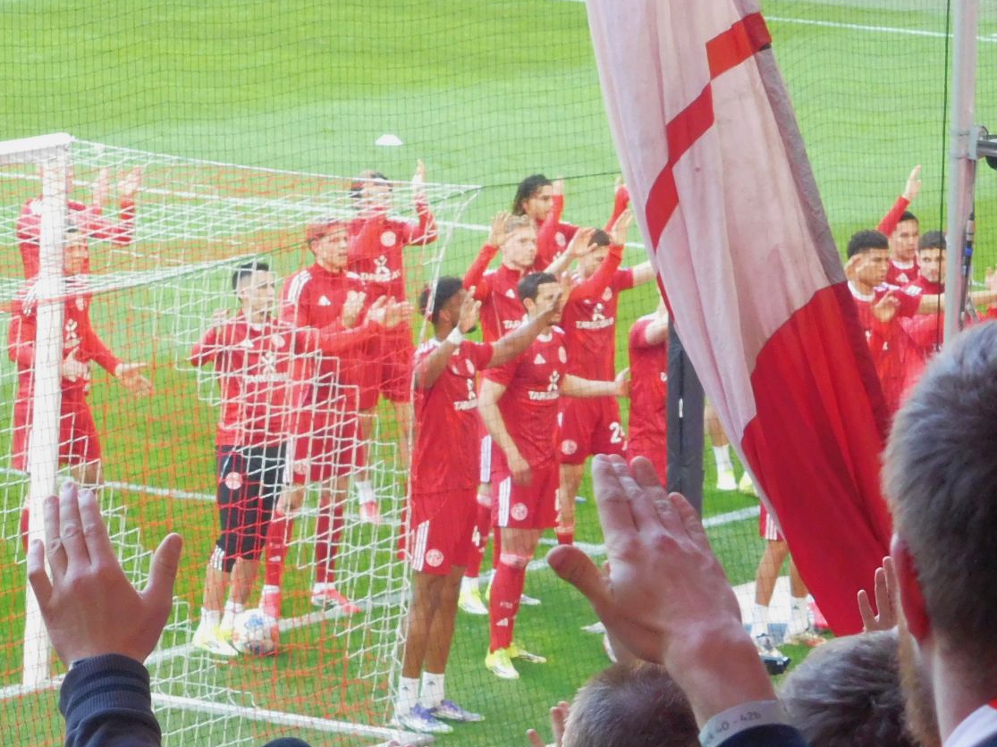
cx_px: 529
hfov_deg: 6.1
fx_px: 9302
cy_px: 476
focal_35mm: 323
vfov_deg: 4.6
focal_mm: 32.1
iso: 400
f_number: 5.3
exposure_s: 1/60
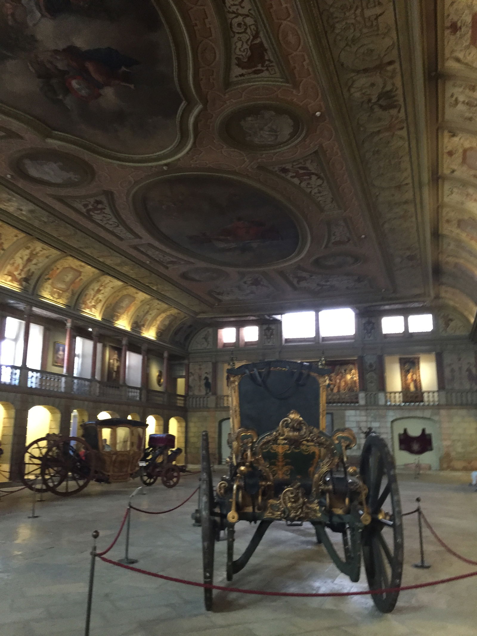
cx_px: 238
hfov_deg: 48.2
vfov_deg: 61.7
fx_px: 533
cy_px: 318
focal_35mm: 29
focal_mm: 4.15
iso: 250
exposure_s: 1/17
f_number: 2.2
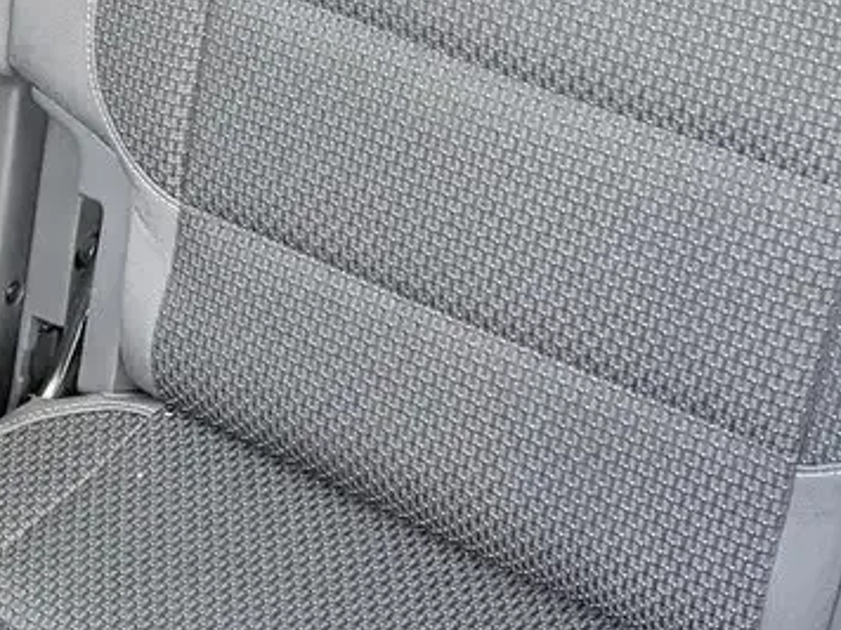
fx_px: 2624
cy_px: -172
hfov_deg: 17.1
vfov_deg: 13.3
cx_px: -253
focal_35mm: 108
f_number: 1.78
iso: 500
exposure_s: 1/60
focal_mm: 6.76
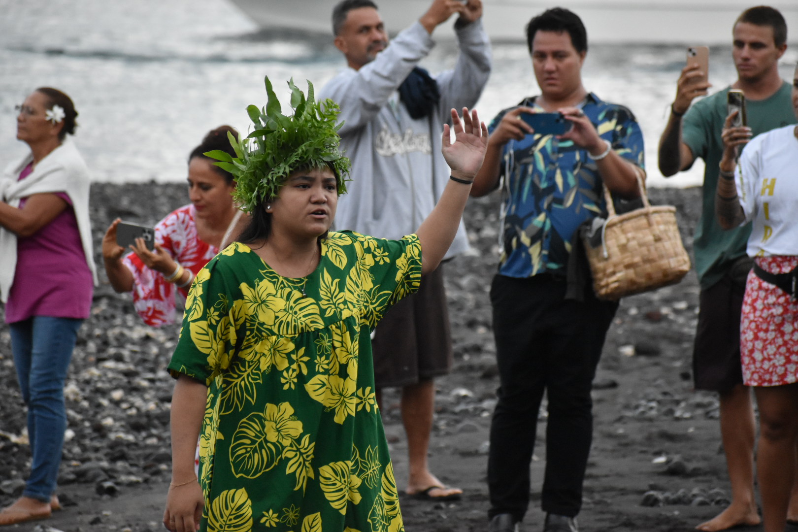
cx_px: 399
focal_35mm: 255
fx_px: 5652
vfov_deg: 5.4
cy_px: 266
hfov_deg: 8.1
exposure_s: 1/250
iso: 2800
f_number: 5
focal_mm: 170
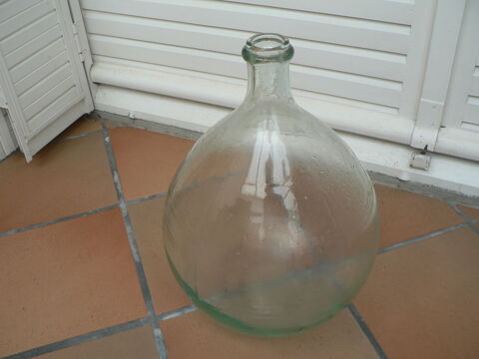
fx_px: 498
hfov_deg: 51.4
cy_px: 180
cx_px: 240
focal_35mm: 36
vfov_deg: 39.7
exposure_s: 1/30
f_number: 2.8
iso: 80
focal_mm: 6
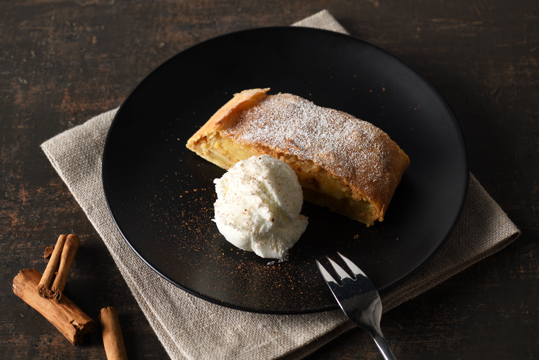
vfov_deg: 13.0
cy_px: 180
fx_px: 1572
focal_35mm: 105
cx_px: 270
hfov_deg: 19.5
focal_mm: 105
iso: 100
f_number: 9
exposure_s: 1/125
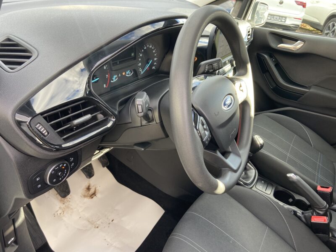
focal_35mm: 26
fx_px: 252
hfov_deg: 67.3
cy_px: 126
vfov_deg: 53.1
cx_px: 168
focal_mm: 4.25
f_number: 1.8
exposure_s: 1/121
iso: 64
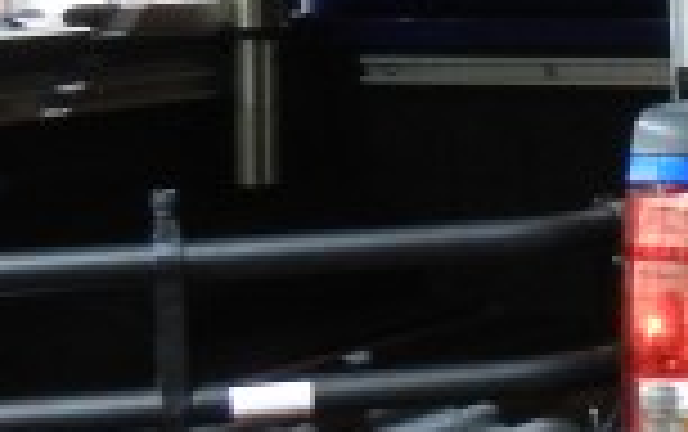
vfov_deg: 7.9
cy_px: -32
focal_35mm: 166
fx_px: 3116
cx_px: 684
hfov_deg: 12.5
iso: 400
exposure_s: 1/40
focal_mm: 5.4
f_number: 3.5
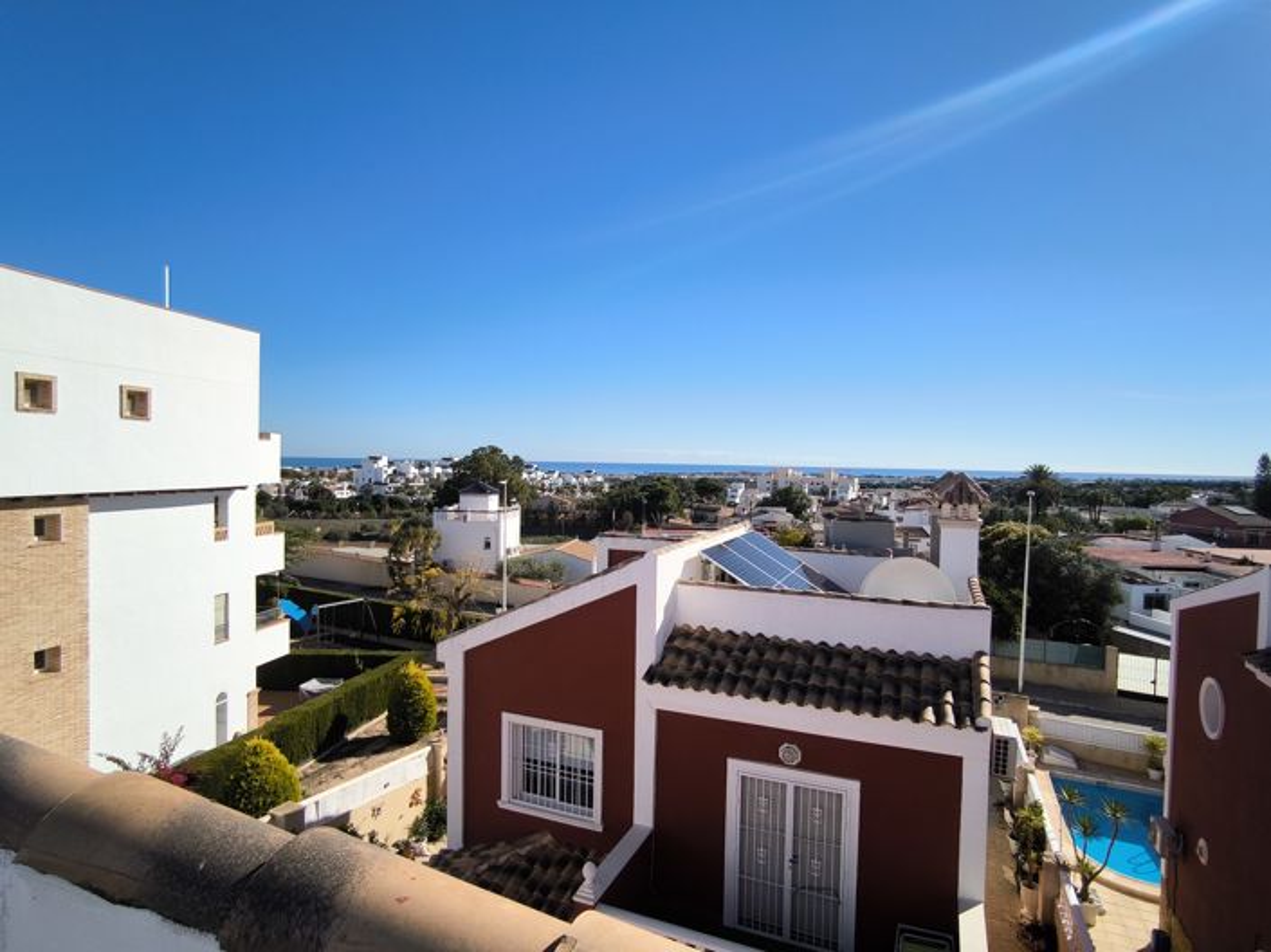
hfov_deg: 81.8
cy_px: 476
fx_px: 734
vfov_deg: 65.9
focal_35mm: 20
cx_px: 636
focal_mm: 1.91
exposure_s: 1/1417
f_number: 2.2
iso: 50
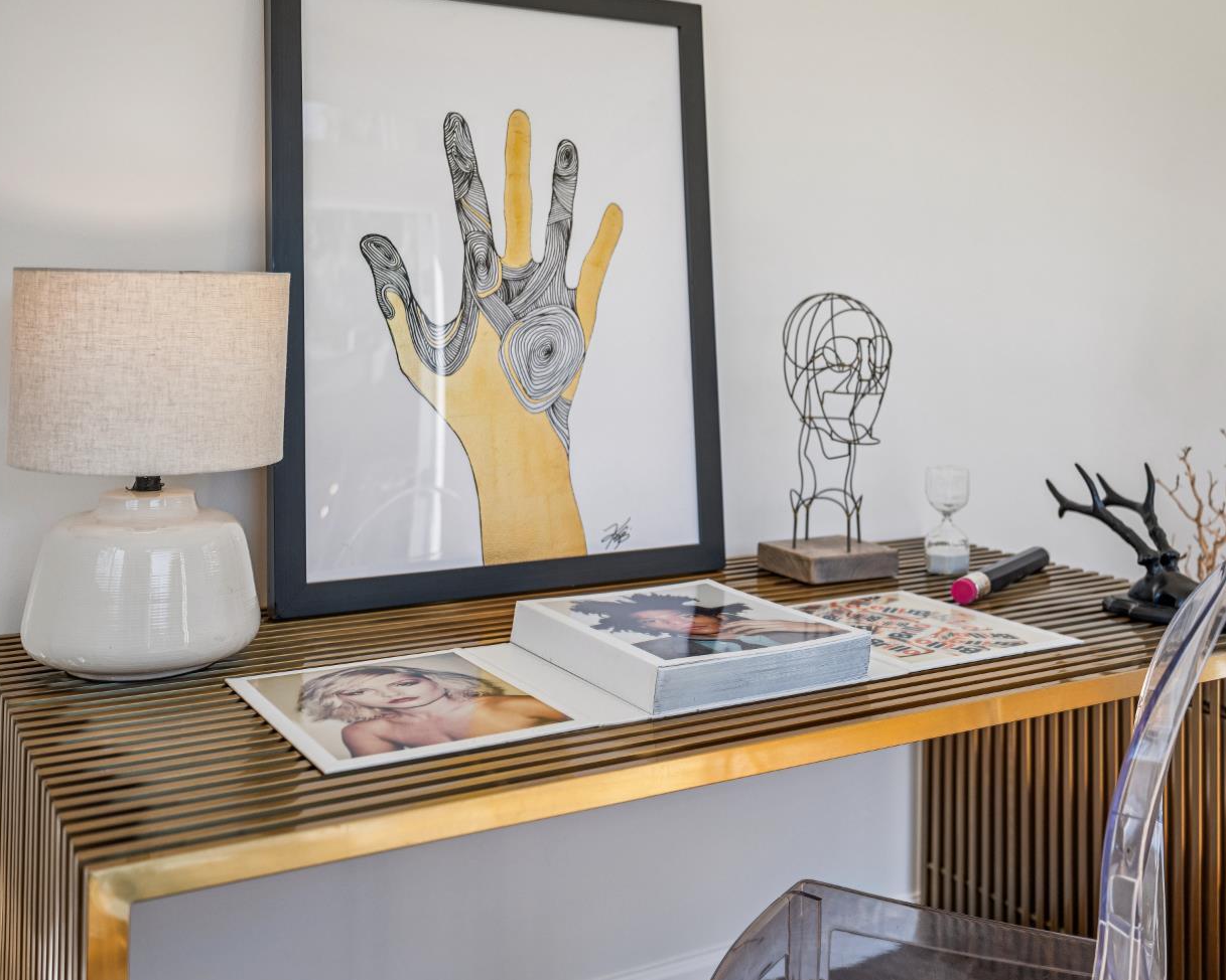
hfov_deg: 48.2
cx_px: 709
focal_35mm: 38
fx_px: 1364
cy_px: 484
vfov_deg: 39.6
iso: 110
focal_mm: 32.5
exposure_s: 1/640
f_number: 2.8
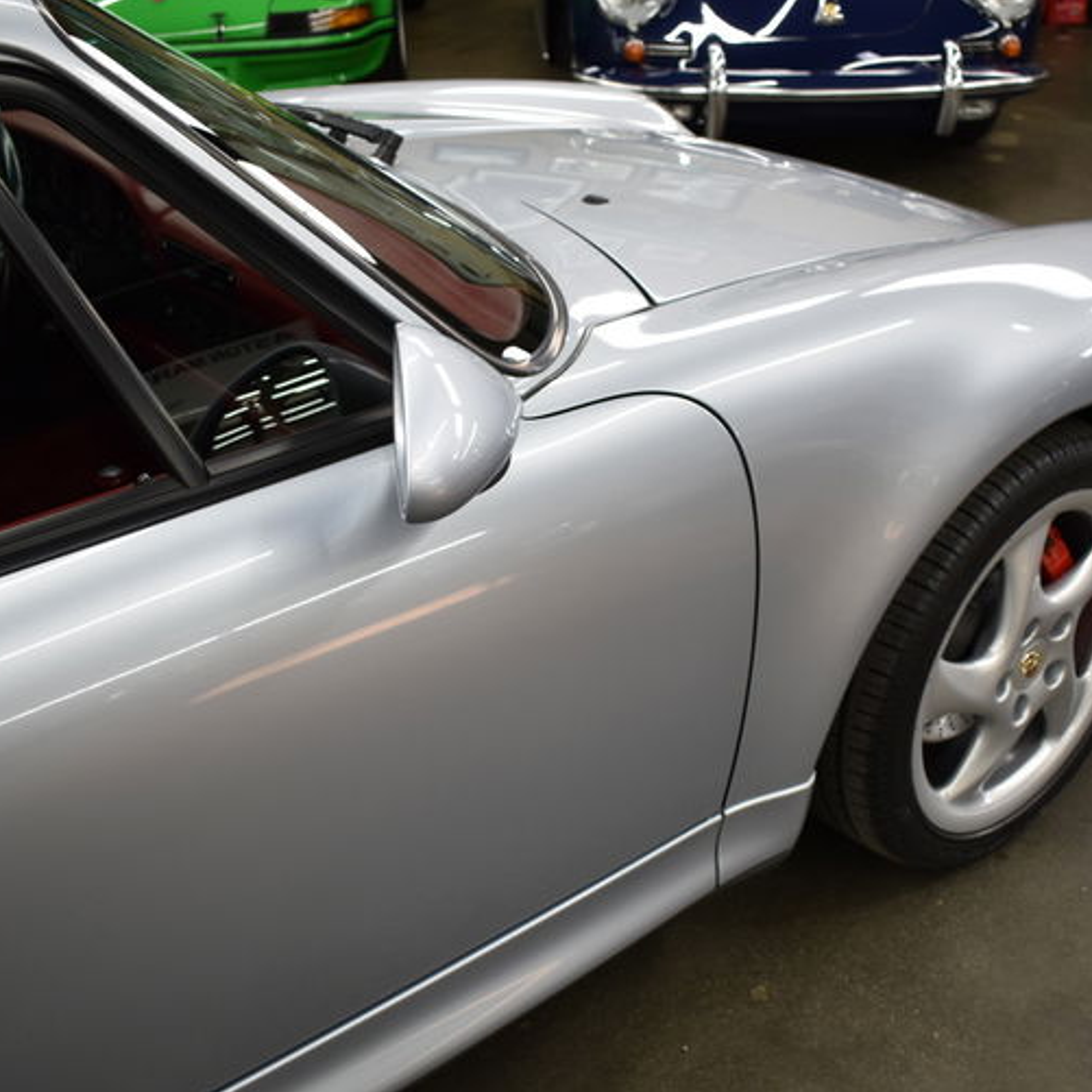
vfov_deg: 39.2
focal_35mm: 43
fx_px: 1535
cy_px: 538
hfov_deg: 39.2
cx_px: 573
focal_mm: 22
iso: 250
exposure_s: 1/30
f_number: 3.8
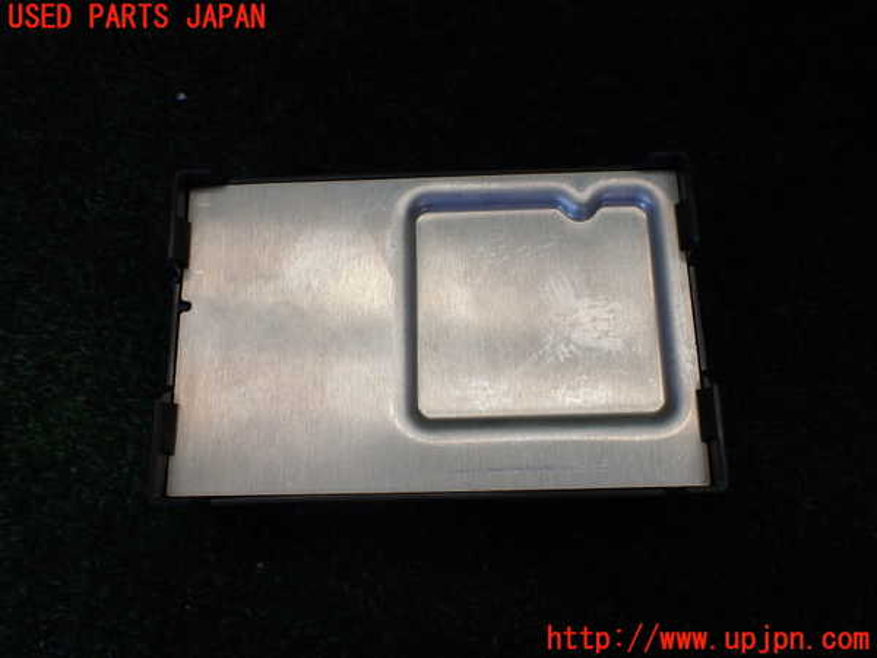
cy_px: 329
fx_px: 760
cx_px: 438
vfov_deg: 46.8
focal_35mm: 30
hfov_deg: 60.0
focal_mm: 5.4
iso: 100
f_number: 3.2
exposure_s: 1/200
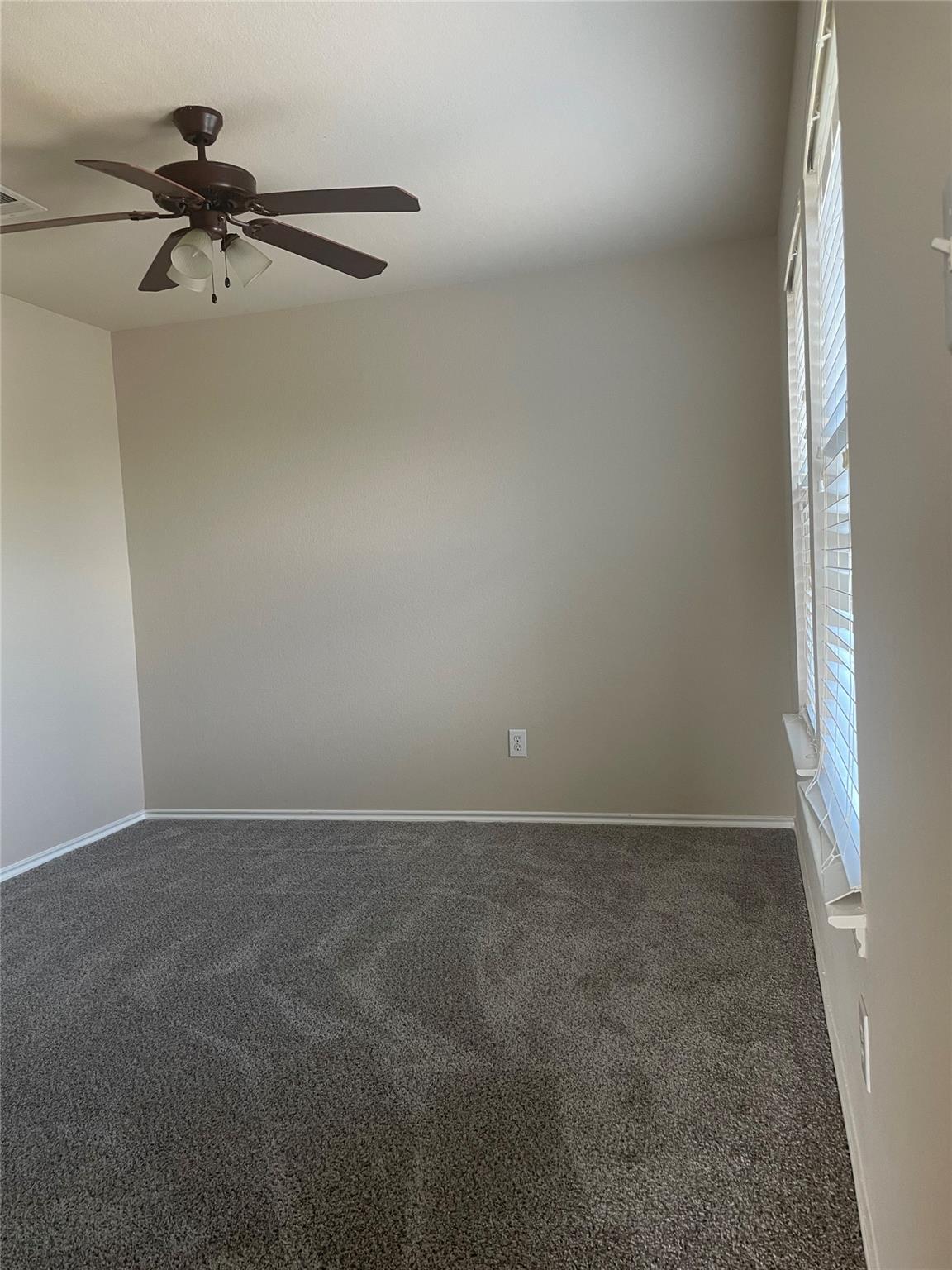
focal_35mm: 26
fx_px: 953
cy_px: 635
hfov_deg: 53.1
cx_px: 476
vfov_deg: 67.3
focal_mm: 4.2
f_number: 1.6
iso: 100
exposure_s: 1/60
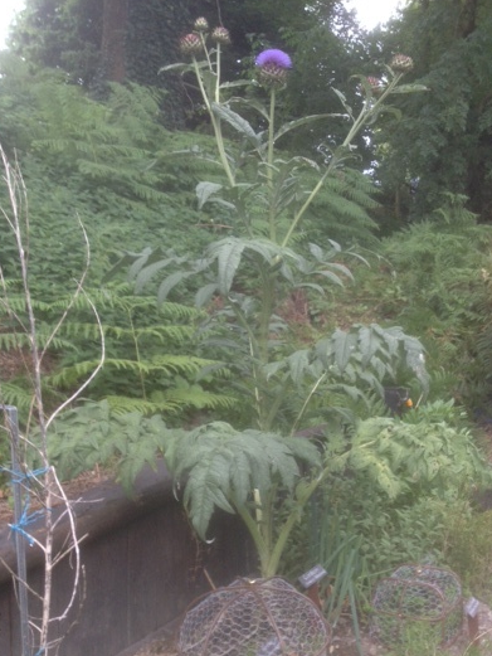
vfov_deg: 43.6
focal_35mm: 43
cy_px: 399
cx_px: 288
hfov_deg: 33.5
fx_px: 815
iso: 80
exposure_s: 1/120
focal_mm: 4.28
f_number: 2.4
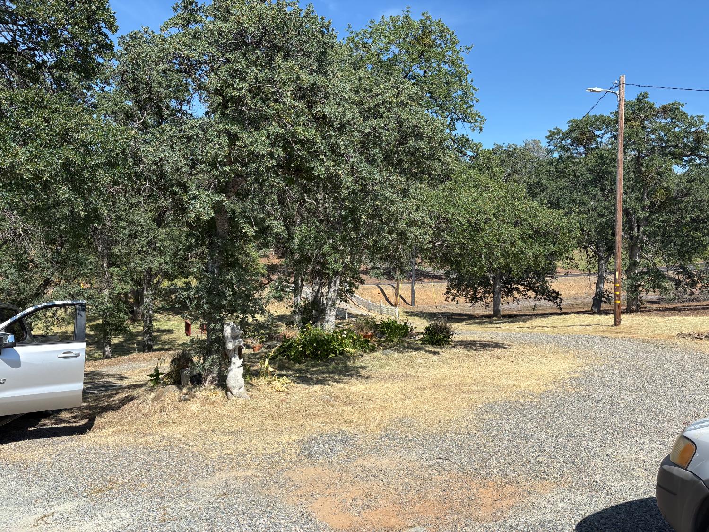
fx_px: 533
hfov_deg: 67.3
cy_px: 266
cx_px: 354
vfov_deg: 53.1
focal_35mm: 26
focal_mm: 5.96
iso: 50
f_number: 1.6
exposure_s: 1/2865
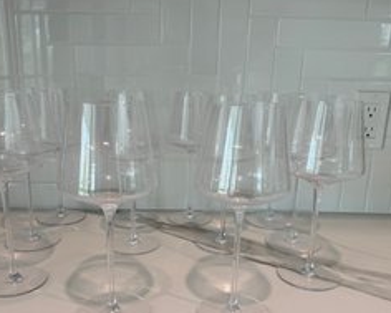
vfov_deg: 43.1
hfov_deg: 52.8
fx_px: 394
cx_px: 181
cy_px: 195
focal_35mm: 34
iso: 80
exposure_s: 1/120
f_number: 1.78
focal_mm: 6.86
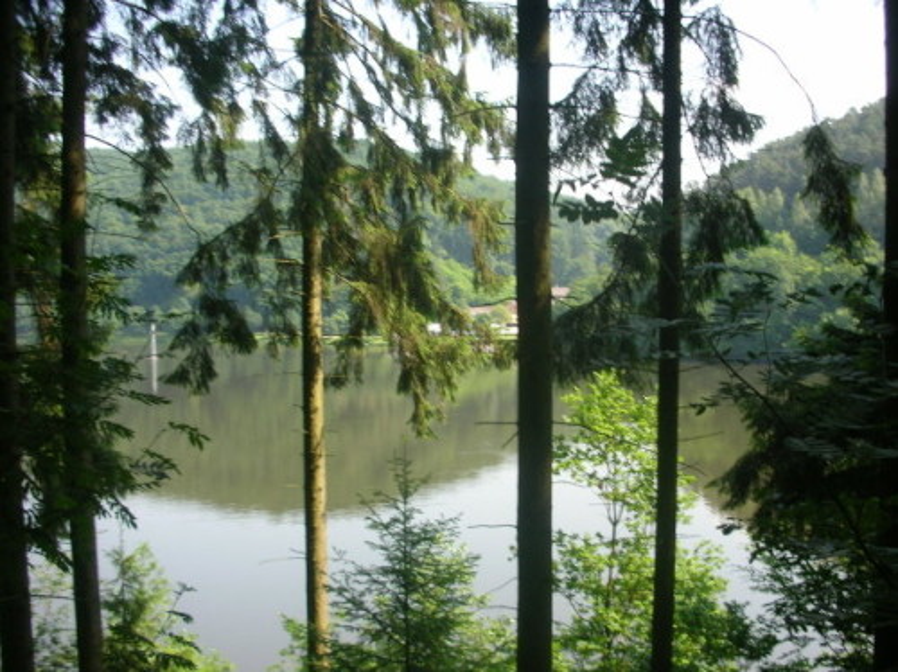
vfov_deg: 40.6
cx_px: 449
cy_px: 336
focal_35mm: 35
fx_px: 907
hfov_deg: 52.7
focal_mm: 5.8
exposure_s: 1/31.1
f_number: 8.5
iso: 50
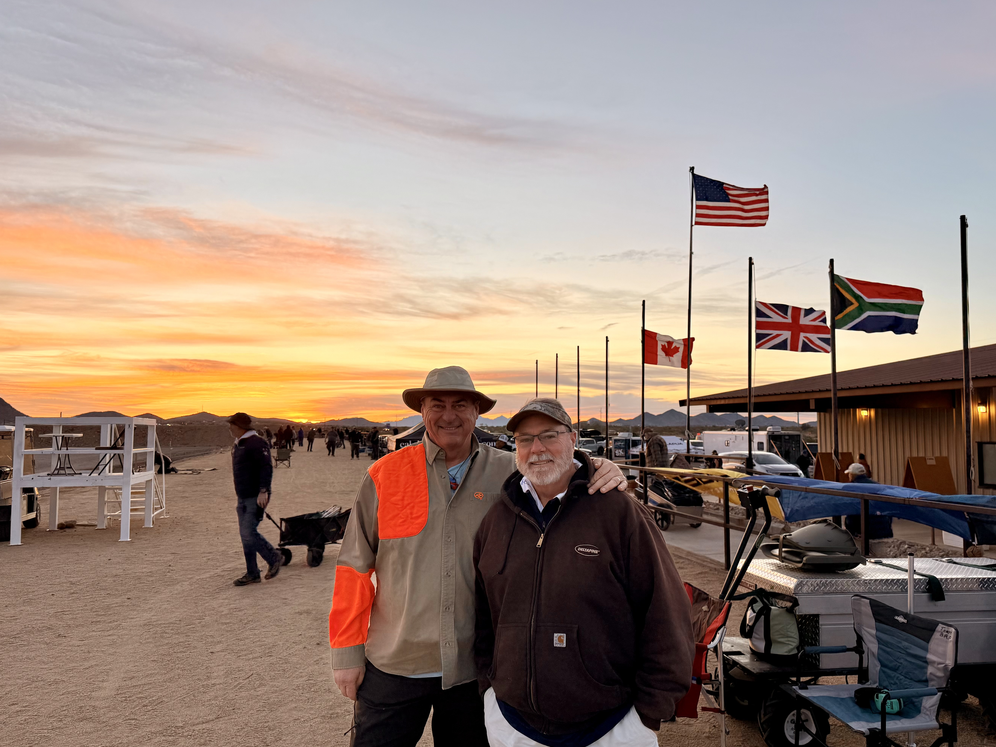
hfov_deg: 67.2
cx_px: 538
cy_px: 382
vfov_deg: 53.1
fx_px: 748
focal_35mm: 26
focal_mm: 6.76
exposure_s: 1/252
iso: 64
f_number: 1.78
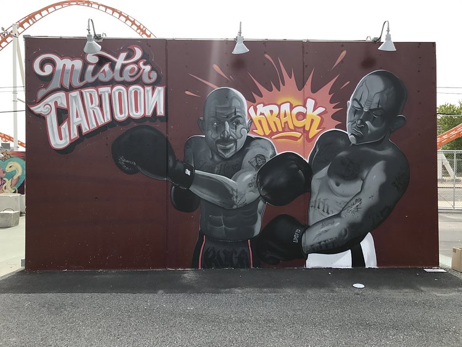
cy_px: 174
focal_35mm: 28
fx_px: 374
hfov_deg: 63.4
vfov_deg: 49.8
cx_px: 231
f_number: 1.8
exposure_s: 1/1168
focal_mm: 3.99
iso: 20
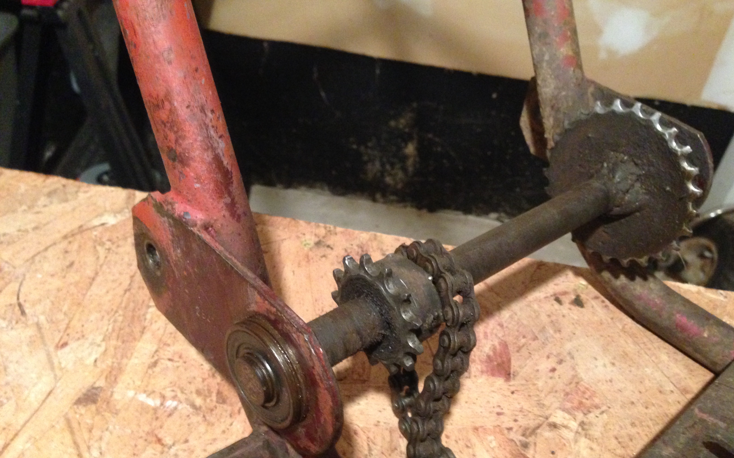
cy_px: 281
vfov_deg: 35.2
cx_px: 376
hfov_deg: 54.0
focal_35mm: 36
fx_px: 720
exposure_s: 1/15
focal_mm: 4.12
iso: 640
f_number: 2.4
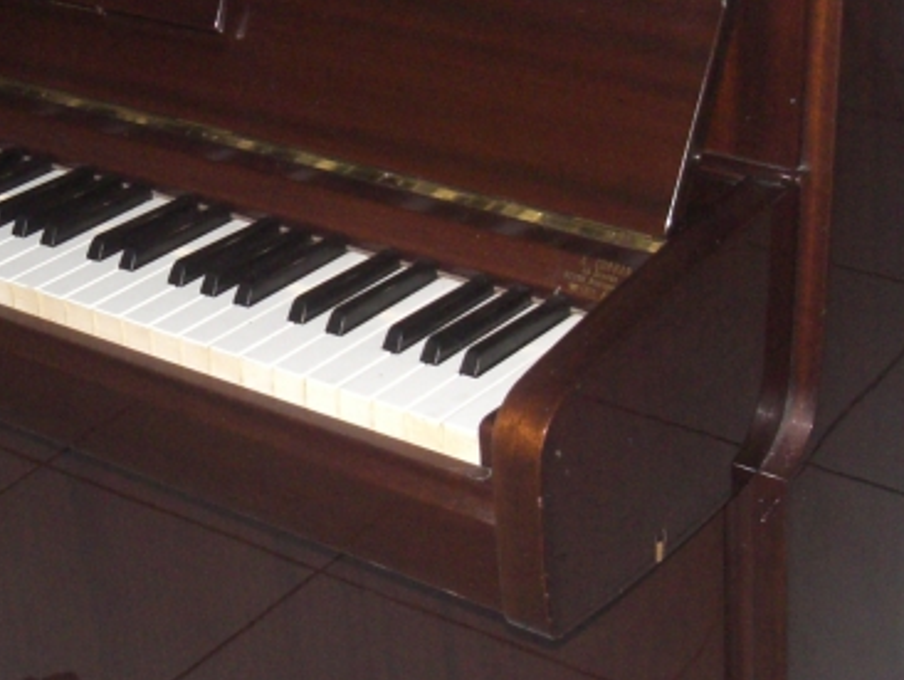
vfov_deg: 17.7
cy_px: 205
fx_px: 2169
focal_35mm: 83
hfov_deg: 23.2
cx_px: 183
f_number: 3.1
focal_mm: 6.3
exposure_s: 1/60
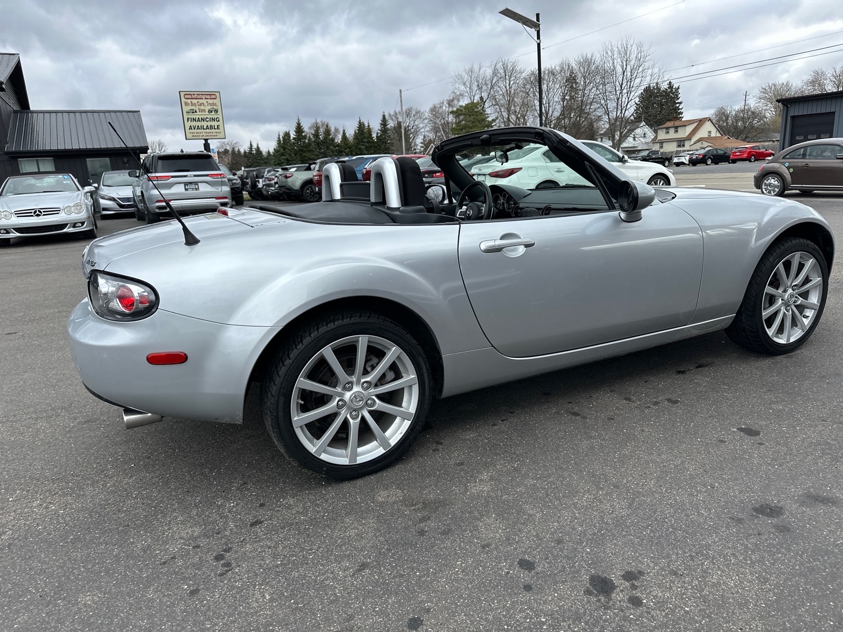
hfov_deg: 71.6
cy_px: 316
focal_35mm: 24
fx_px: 584
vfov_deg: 56.8
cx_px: 422
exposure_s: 1/1289
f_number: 1.78
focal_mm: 6.86
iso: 80
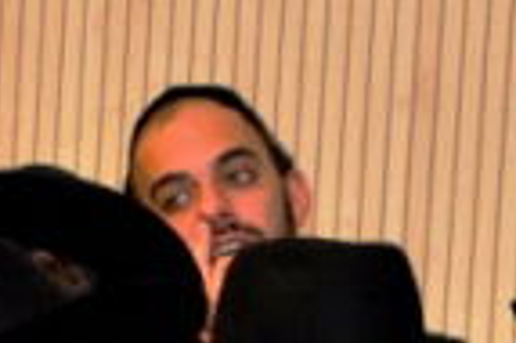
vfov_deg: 2.3
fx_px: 8404
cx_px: -660
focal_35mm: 587
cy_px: 579
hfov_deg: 3.5
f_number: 4
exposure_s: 1/125
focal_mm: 70
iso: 800
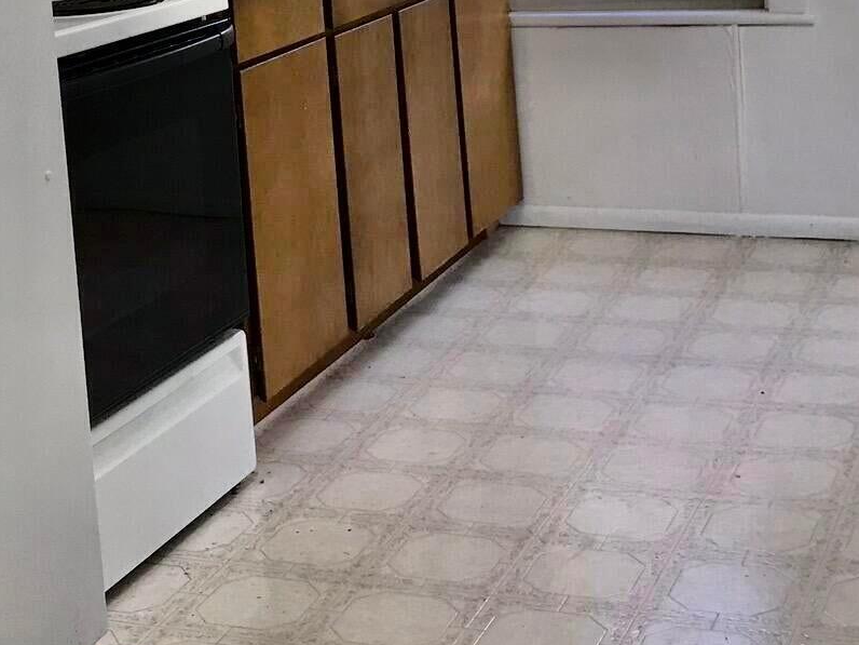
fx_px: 1787
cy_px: 32
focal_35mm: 72
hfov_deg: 26.9
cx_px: 309
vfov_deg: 19.9
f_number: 1.8
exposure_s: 1/40
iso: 25
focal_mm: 3.99
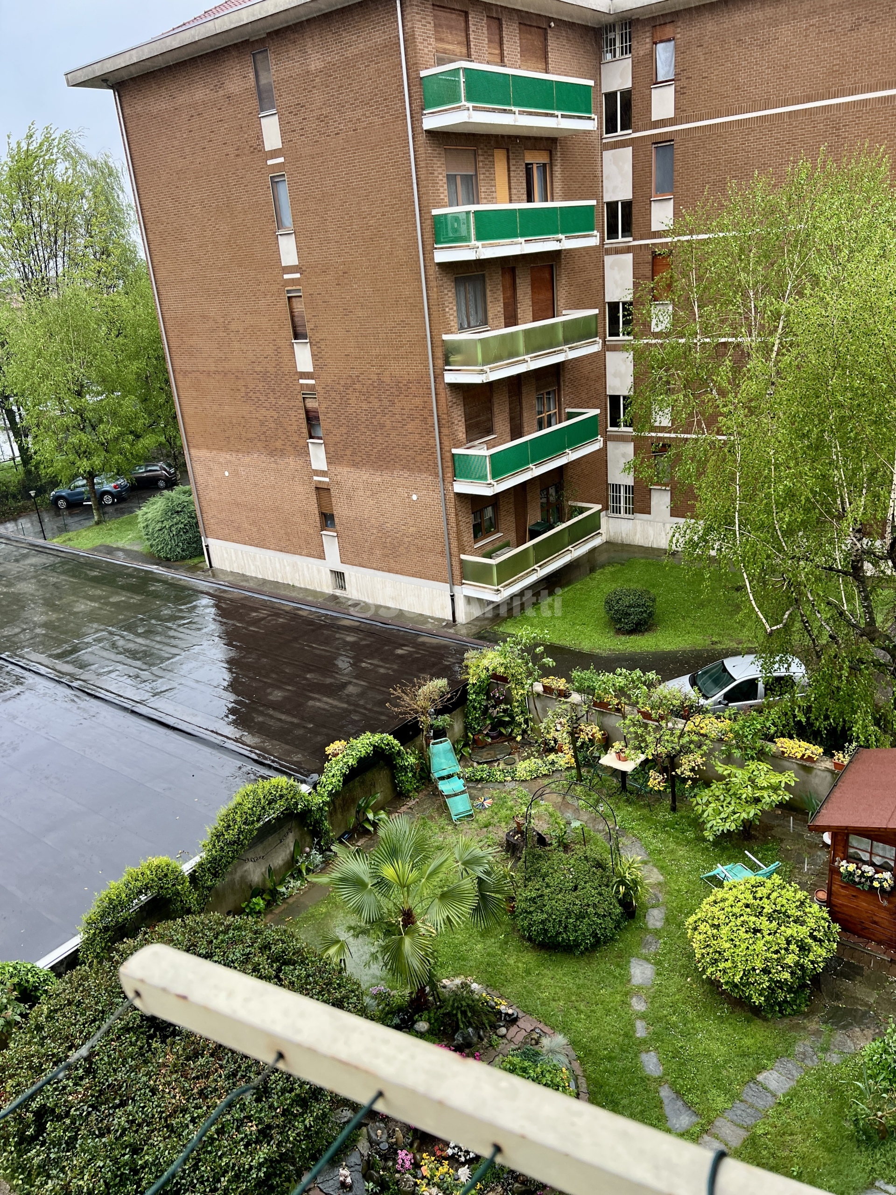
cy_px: 598
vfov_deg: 67.3
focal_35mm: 26
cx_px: 448
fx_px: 897
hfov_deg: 53.1
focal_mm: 5.7
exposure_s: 1/121
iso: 100
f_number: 1.5
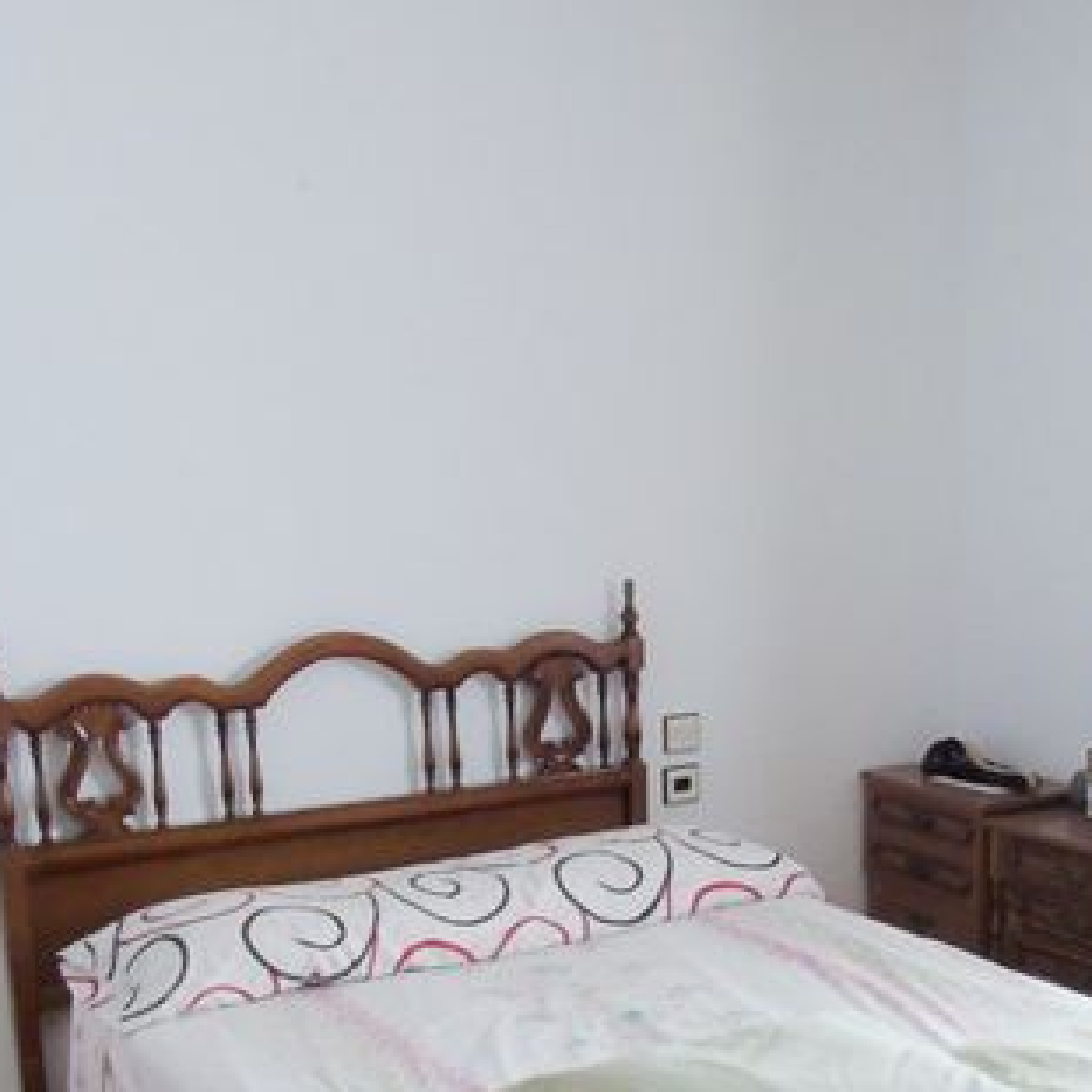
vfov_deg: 33.2
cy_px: 843
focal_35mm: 50
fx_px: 1785
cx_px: 686
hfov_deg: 33.8
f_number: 3.4
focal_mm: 4.4
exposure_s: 1/50
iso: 320
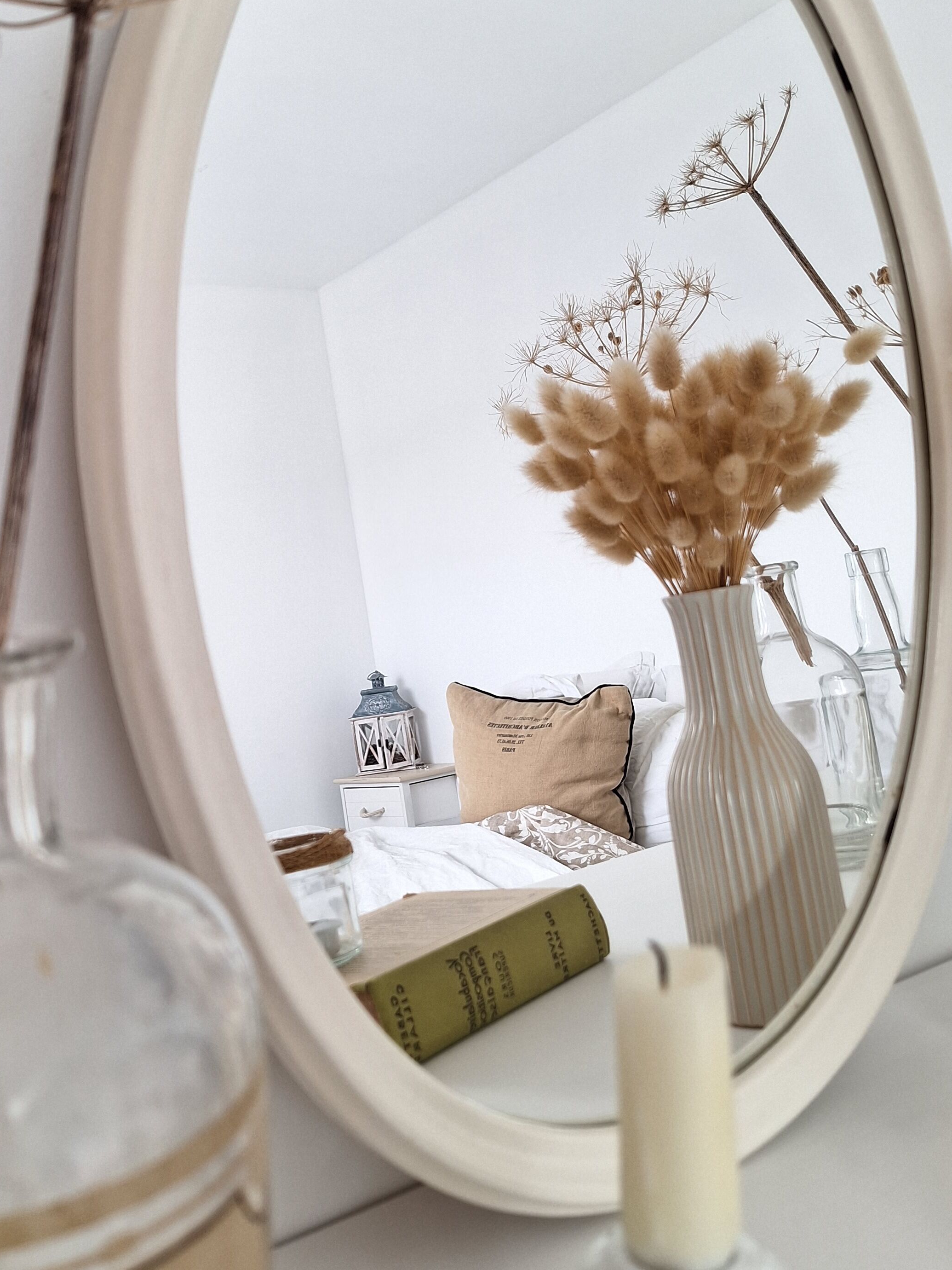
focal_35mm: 34
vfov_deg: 53.8
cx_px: 382
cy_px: 545
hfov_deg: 41.6
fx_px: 1247
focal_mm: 5.54
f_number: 1.8
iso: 50
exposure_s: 1/100
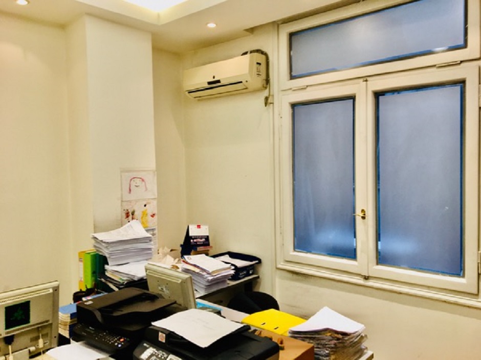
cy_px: 180
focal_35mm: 29
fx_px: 403
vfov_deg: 48.2
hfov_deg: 61.7
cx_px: 240
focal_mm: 4.15
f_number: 2.2
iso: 32
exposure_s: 1/33
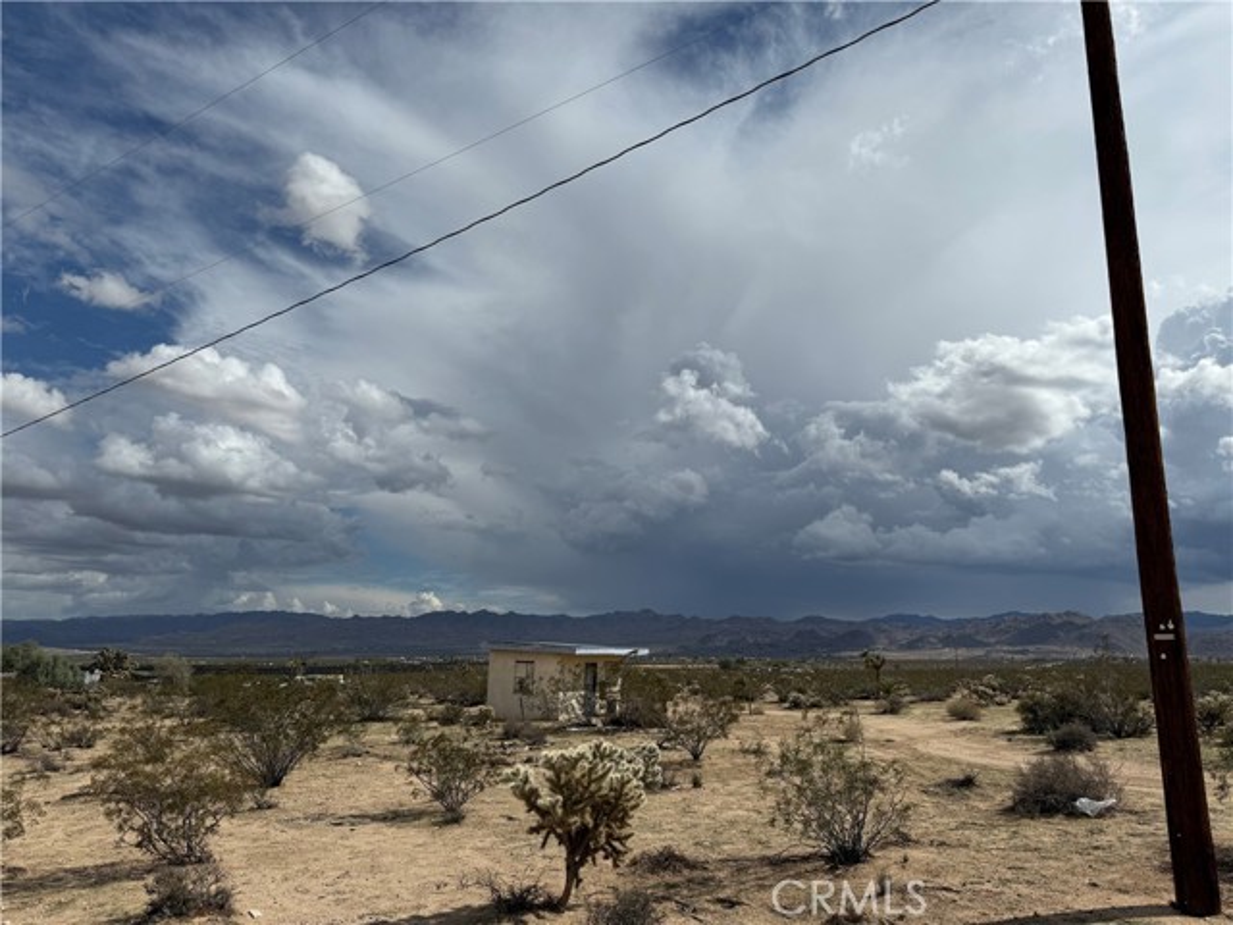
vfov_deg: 56.8
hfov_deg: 71.6
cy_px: 462
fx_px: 855
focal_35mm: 24
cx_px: 616
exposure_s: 1/14286
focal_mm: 6.76
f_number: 1.78
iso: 64
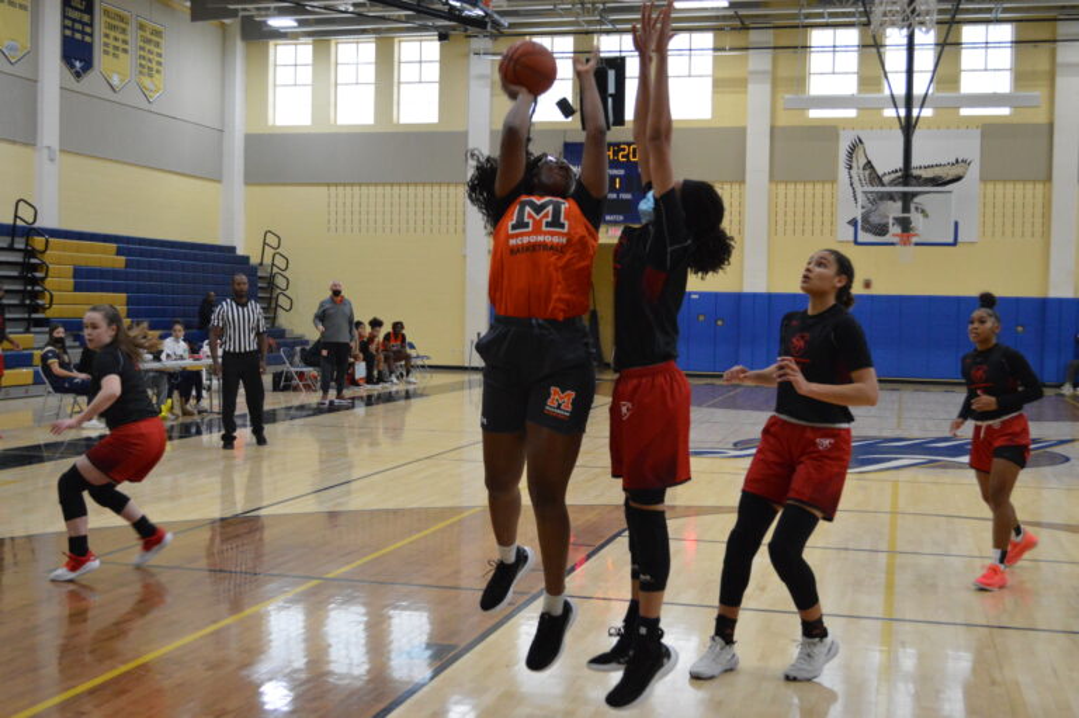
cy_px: 359
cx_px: 540
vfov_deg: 29.8
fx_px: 1348
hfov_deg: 43.6
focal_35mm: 45
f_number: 4.5
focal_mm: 30
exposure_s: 1/200
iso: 3200
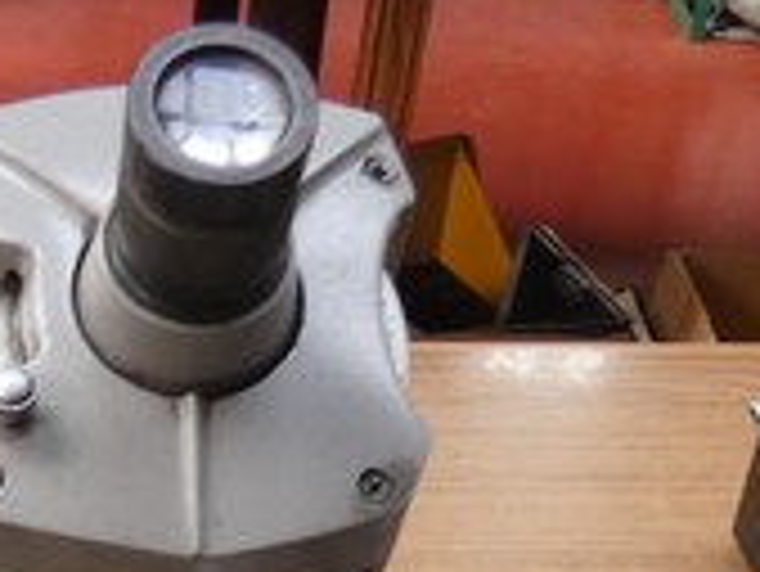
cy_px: 1031
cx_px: 34
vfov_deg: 14.9
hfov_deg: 22.0
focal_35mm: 86
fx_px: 1889
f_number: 2.8
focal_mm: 3.6
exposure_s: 1/60
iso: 160
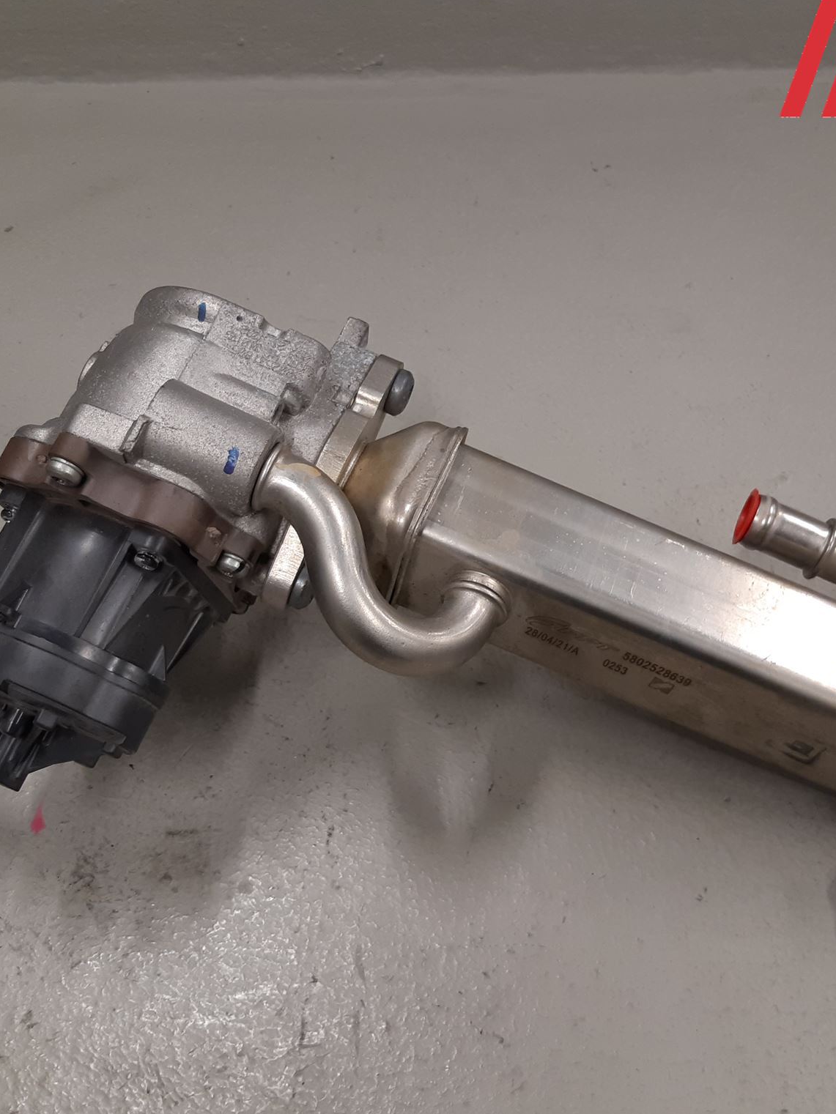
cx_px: 479
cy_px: 556
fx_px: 1127
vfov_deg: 52.6
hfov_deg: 40.6
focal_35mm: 35
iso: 64
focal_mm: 3.93
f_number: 1.7
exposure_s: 1/50
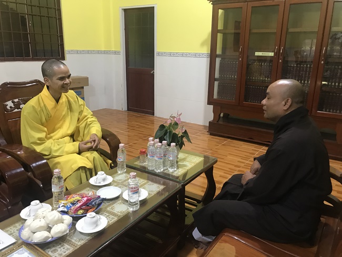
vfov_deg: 49.8
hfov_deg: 63.4
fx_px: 277
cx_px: 171
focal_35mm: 28
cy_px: 128
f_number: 1.8
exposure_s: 1/17
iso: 80
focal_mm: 3.99
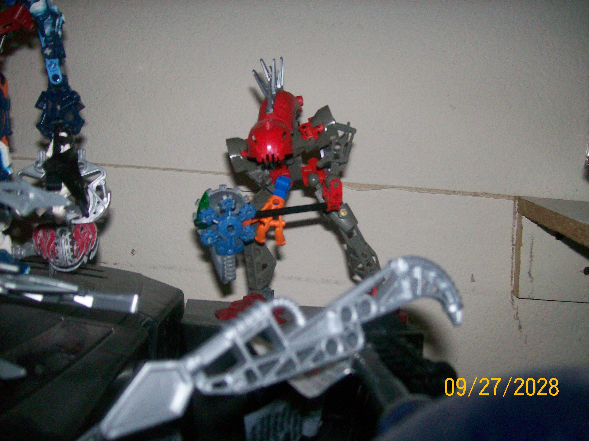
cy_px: 220
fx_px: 612
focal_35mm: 36
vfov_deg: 39.6
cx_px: 294
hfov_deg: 51.4
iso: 140
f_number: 2.7
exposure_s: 1/64
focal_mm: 6
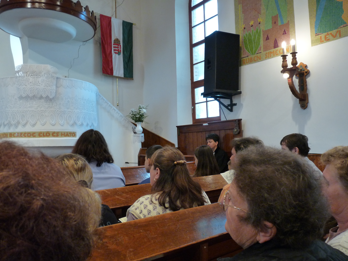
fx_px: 271
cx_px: 174
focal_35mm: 27
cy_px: 130
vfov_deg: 51.4
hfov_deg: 65.3
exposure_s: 1/30
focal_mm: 4.8
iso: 400
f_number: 2.8
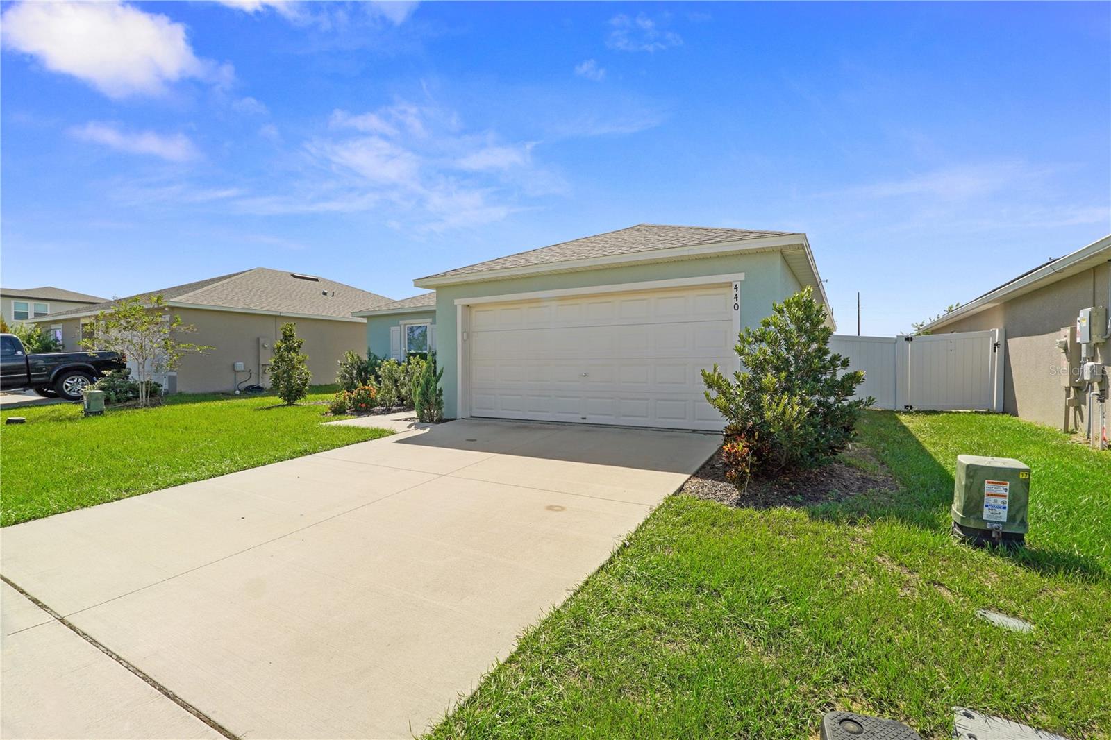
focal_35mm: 16
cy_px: 370
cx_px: 556
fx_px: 509
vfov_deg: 72.0
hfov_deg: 95.0
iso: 100
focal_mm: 11
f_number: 8
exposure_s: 1/60
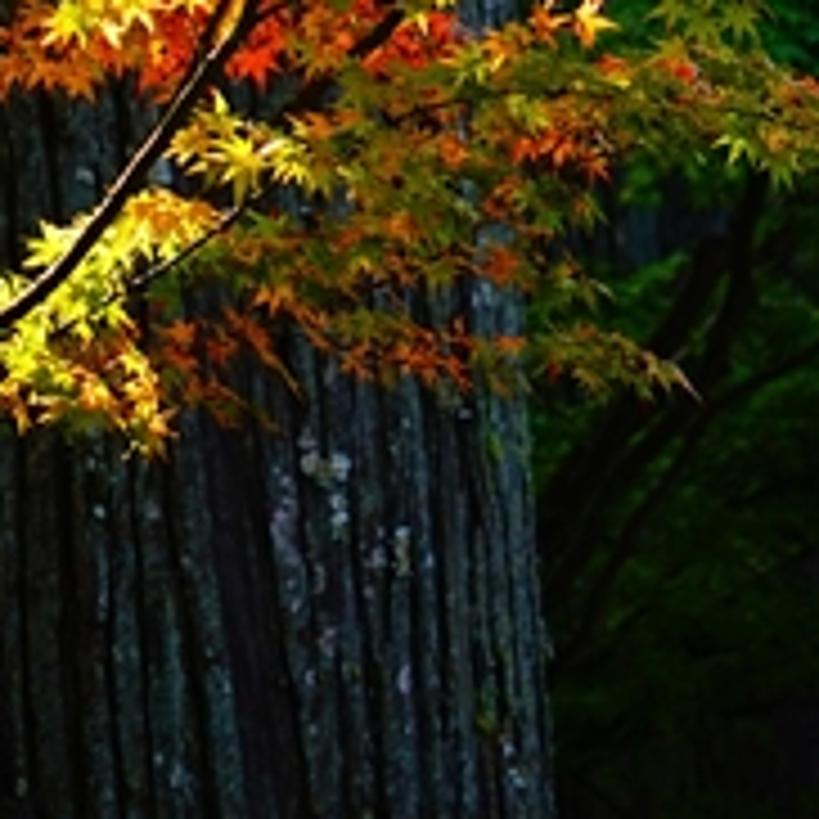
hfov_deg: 3.9
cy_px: -290
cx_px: 1296
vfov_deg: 3.9
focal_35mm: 449
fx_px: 12019
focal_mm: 120
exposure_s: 1/125
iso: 250
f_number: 5.6
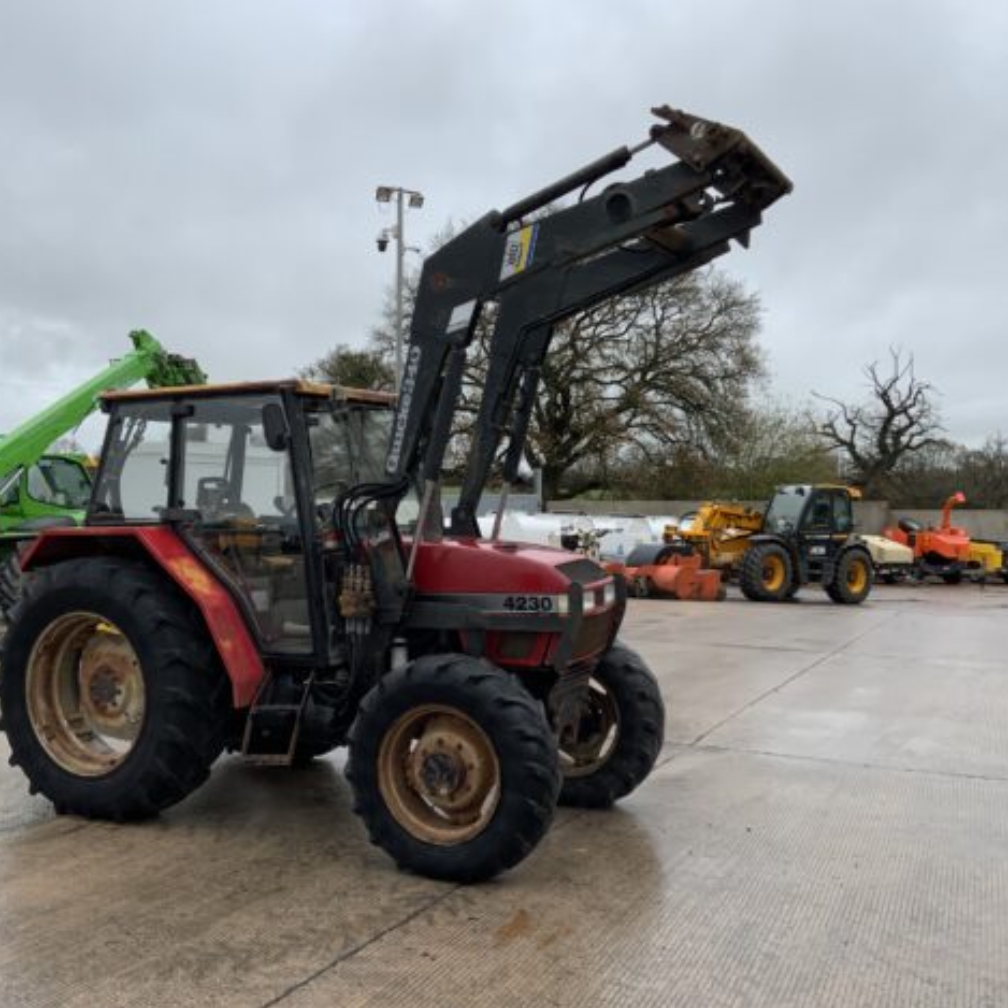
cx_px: 503
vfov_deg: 47.2
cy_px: 514
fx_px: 1153
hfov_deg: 47.2
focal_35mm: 35
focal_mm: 3
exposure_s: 1/432
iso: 16
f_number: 1.8
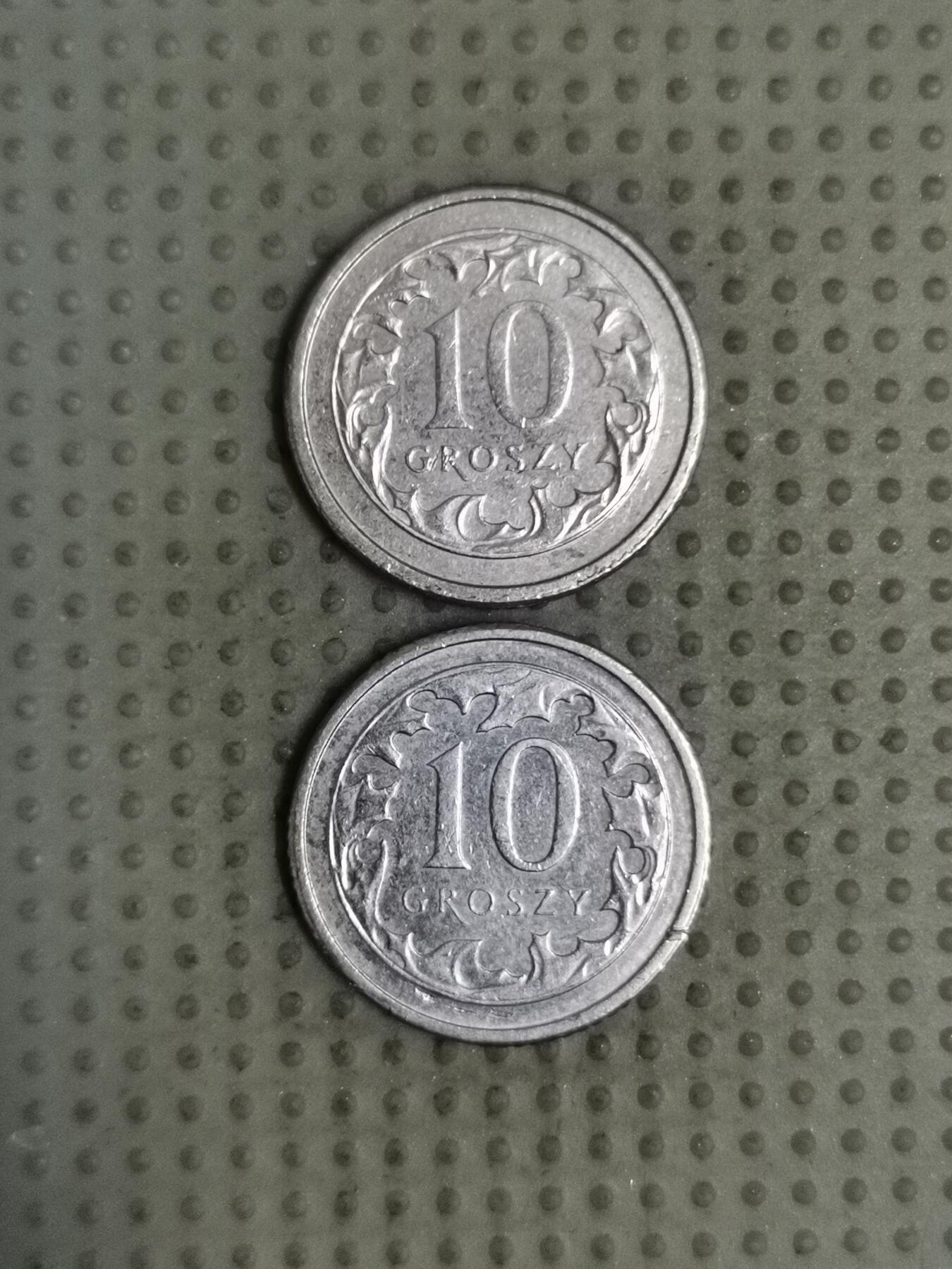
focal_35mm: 52
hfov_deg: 28.0
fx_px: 1907
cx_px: 476
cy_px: 634
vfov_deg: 36.8
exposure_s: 1/30
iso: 320
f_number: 1.8
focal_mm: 4.75
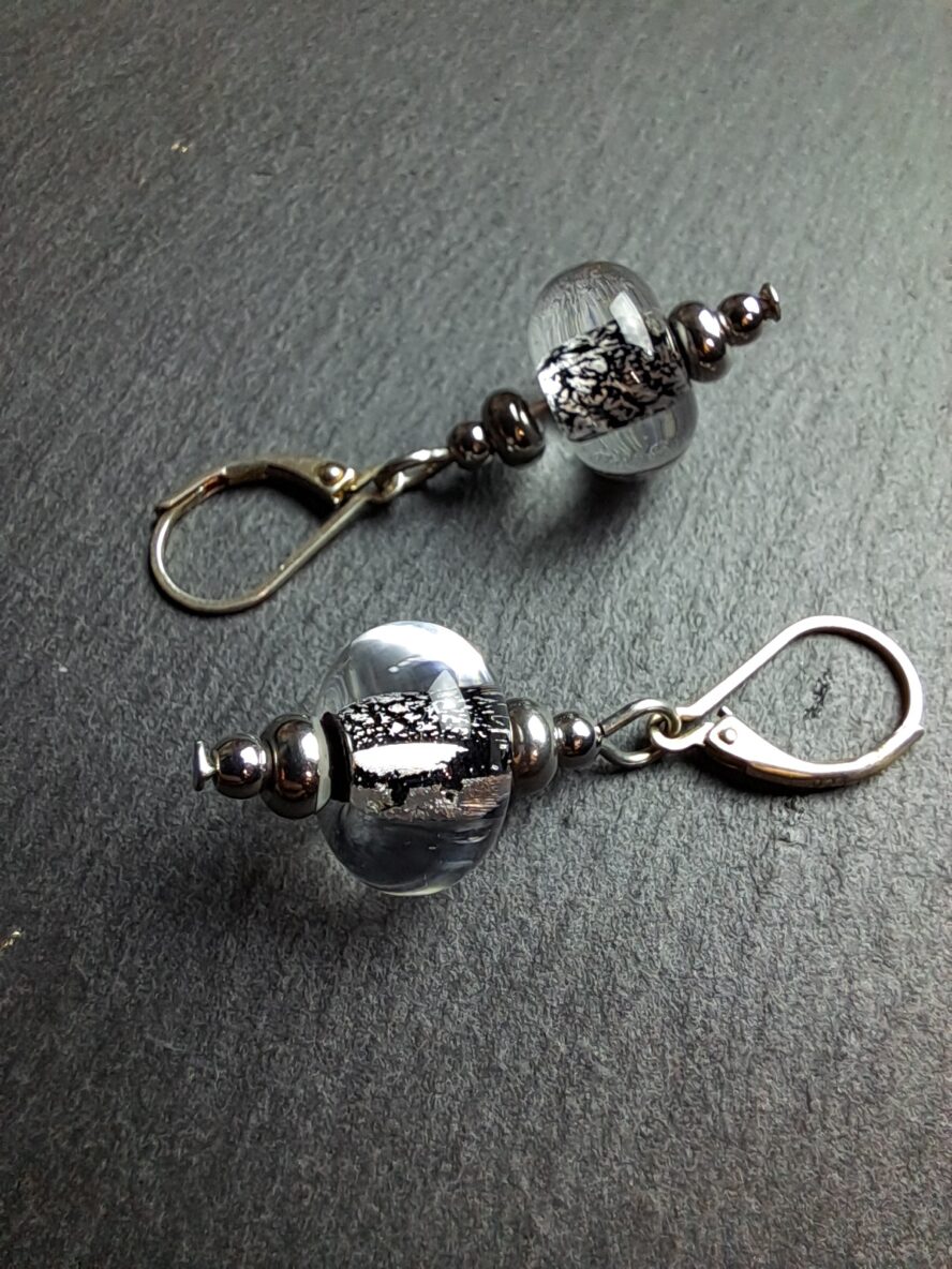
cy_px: 634
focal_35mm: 26
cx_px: 476
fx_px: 953
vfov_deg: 67.3
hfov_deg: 53.1
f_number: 2.4
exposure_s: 1/33
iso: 64
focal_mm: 2.13
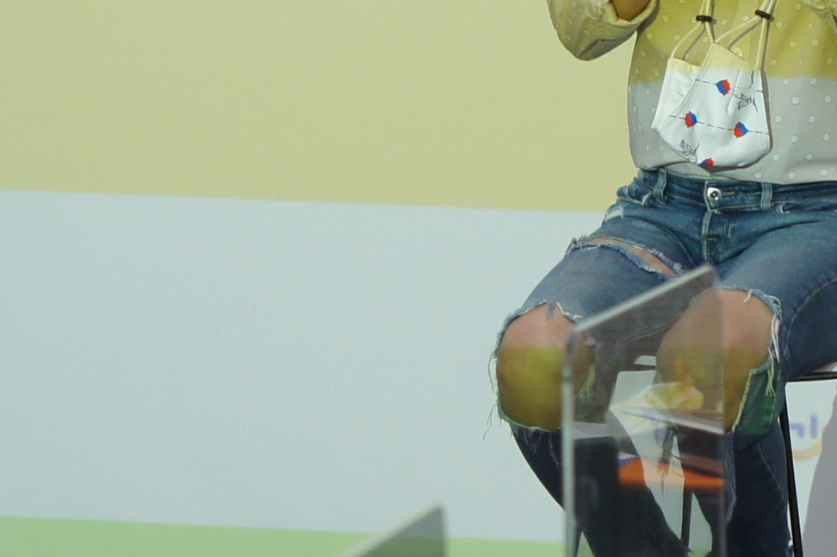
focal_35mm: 361
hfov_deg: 5.7
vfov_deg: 3.8
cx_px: 296
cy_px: 49
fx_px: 8397
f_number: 5
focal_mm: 51
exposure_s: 1/80
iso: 320
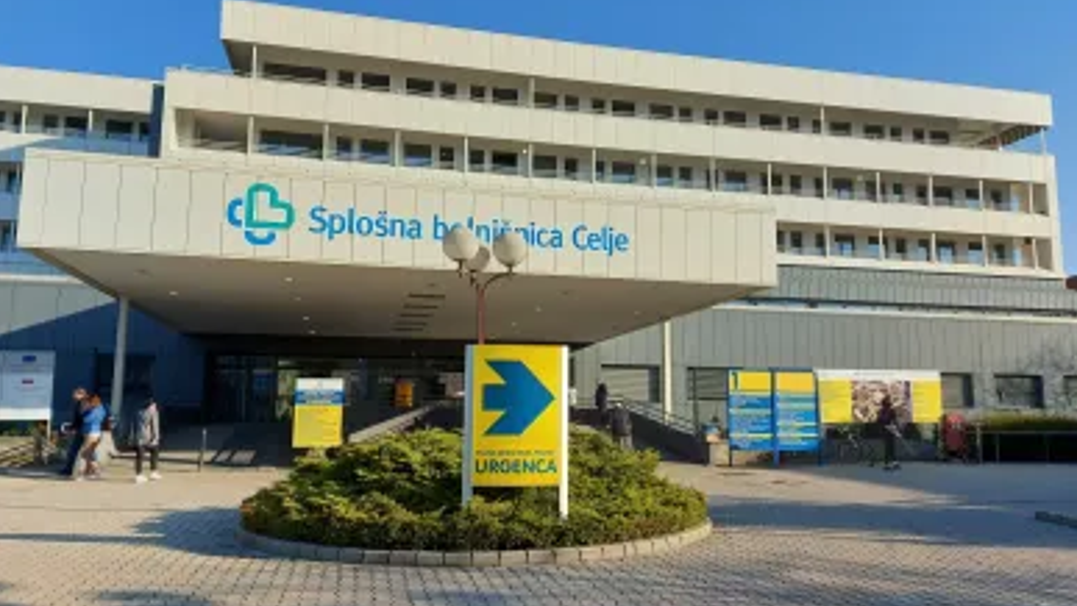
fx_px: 771
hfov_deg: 69.8
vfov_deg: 42.9
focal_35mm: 27
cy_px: 306
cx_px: 545
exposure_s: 1/1074
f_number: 1.8
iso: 32
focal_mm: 5.23
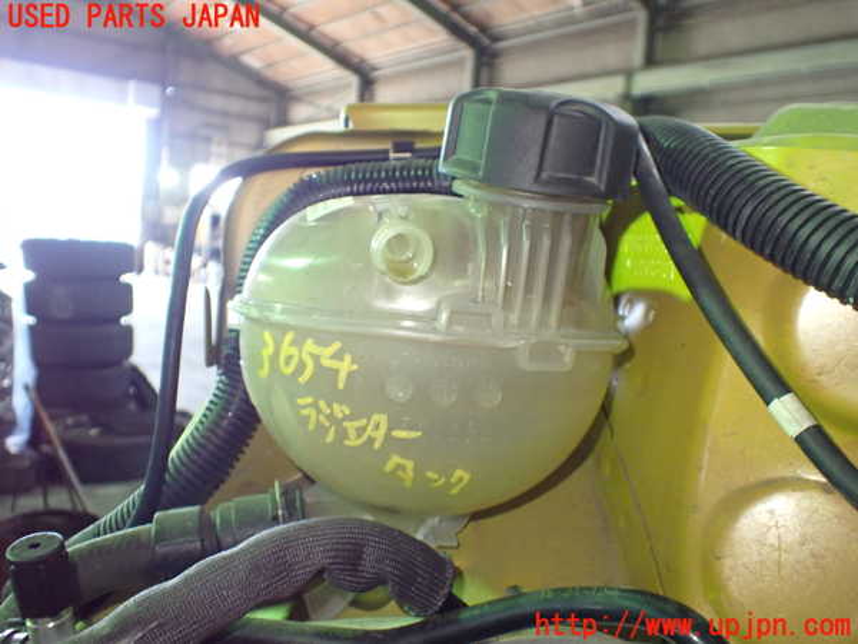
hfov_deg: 60.0
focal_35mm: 30
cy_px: 322
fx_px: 744
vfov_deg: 46.8
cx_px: 429
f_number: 2.3
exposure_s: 1/80
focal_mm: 5.4
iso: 800
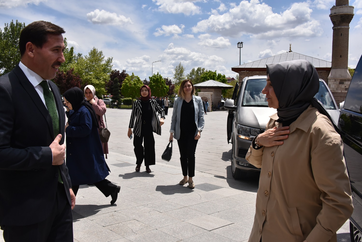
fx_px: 362
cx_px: 181
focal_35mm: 36
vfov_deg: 36.9
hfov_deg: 53.1
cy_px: 121
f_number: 16
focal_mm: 36
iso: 1250
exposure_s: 1/1600
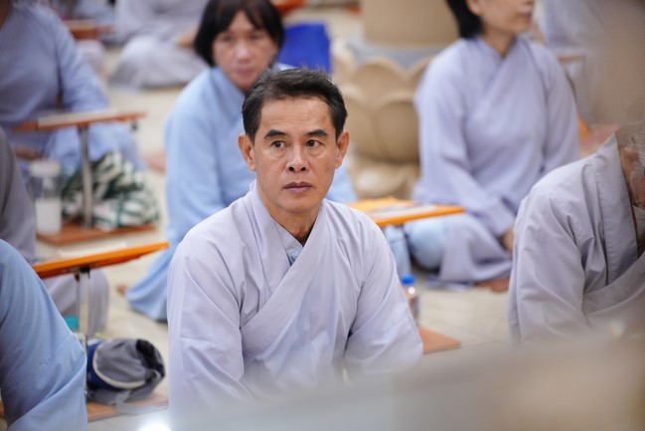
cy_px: 216
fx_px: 2688
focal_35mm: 150
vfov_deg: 9.2
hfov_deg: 13.7
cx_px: 322
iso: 2500
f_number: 2.8
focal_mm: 150
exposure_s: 1/80
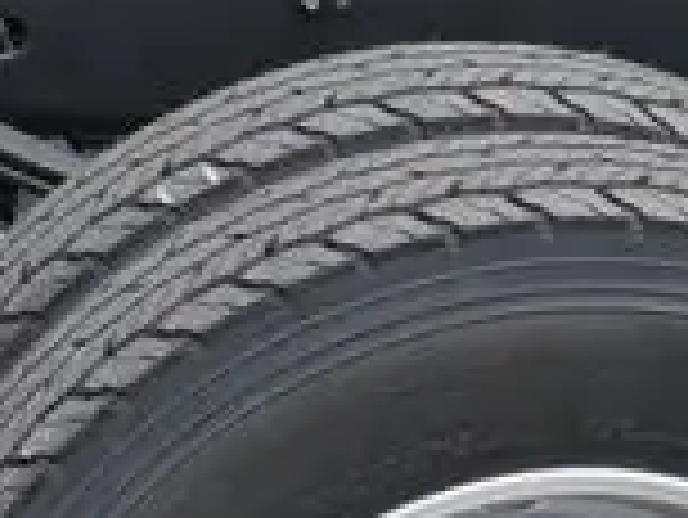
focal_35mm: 302
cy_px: 836
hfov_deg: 6.5
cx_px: 553
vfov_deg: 4.9
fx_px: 6007
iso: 200
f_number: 7.1
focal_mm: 36
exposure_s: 1/250
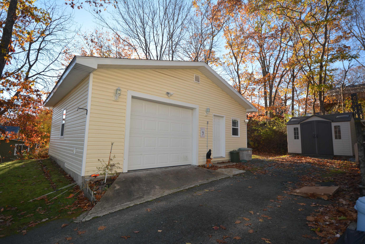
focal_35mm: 18
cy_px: 122
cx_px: 182
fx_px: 182
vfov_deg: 67.4
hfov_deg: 90.0
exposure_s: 1/200
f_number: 5.6
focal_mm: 12
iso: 100
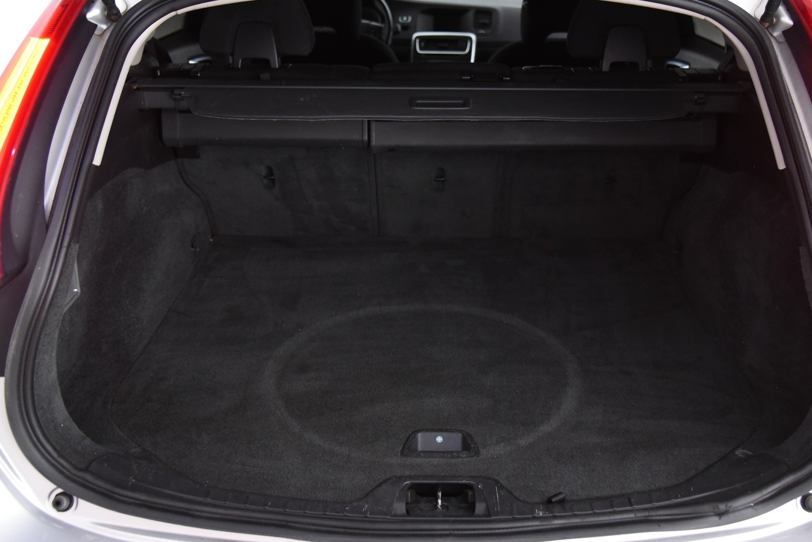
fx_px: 880
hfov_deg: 49.5
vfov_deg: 34.2
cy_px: 242
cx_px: 448
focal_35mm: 39
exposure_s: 1/40
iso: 4000
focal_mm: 32
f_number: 4
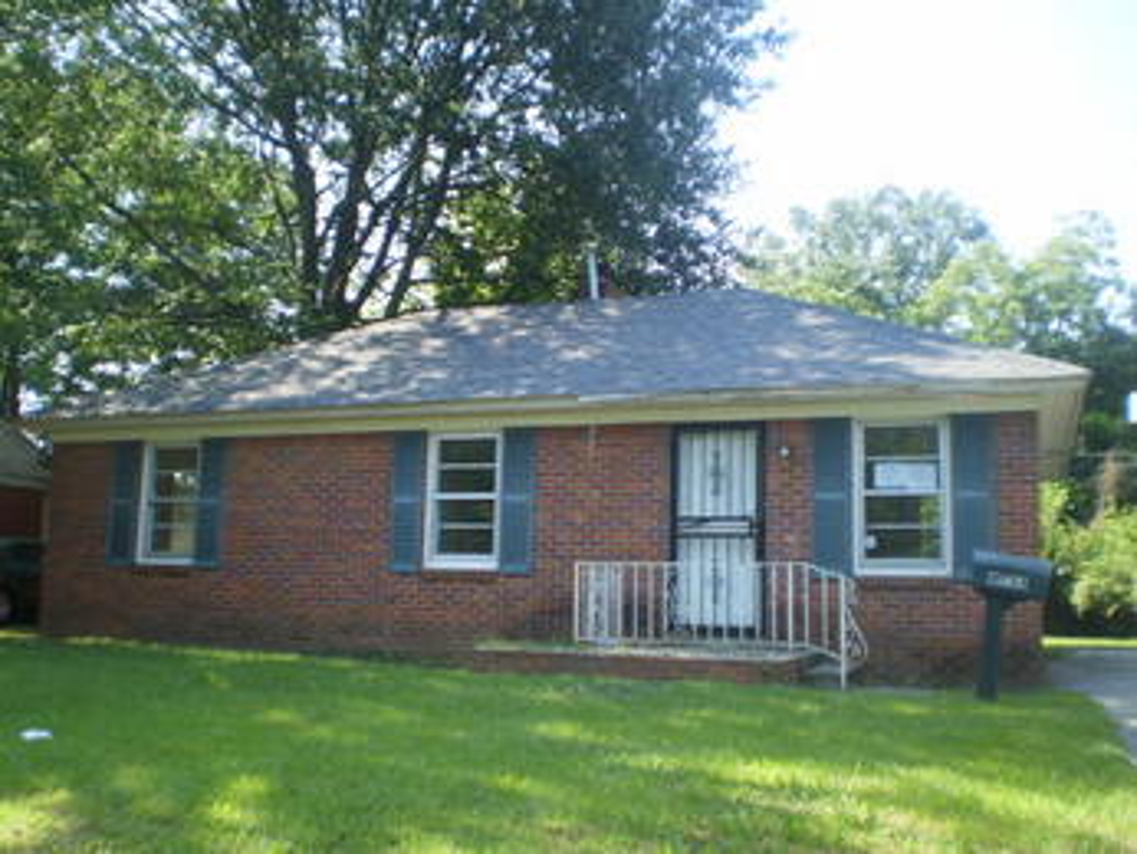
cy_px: 427
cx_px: 568
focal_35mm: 36
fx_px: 1183
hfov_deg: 51.3
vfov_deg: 39.7
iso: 64
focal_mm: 6.3
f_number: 3.1
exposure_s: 1/200
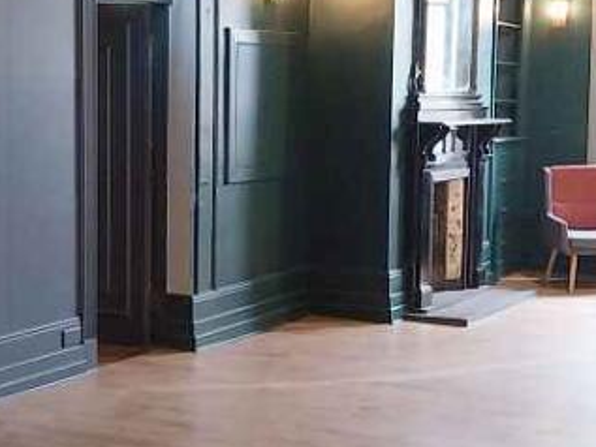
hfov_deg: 23.3
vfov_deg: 17.6
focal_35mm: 84
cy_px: 244
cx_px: 265
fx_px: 1447
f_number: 1.8
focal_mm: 4
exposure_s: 1/33.3
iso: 320
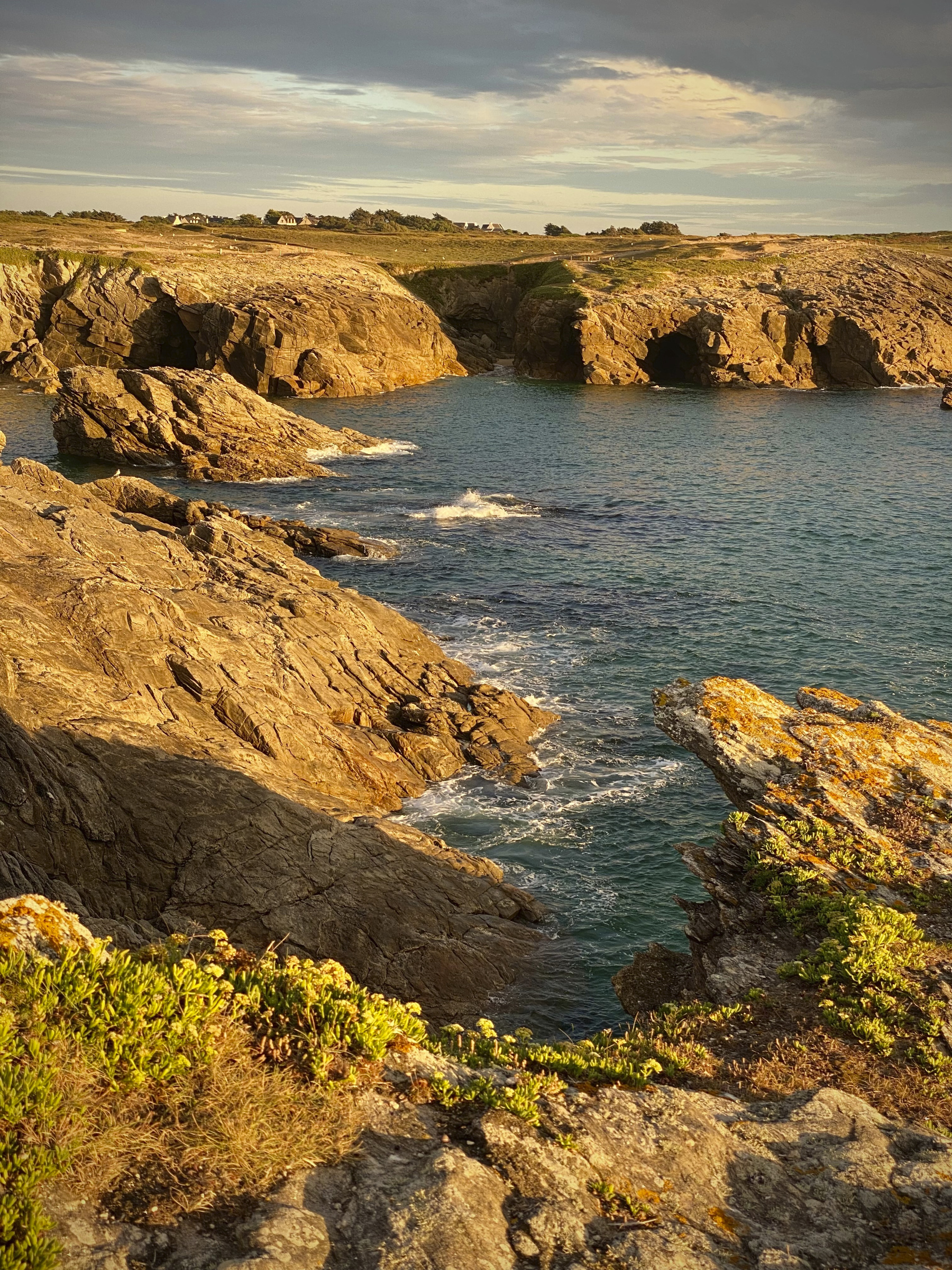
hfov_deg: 28.0
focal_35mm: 52
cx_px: 476
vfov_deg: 36.8
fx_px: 1907
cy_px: 635
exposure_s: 1/122
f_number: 2
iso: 25
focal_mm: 6
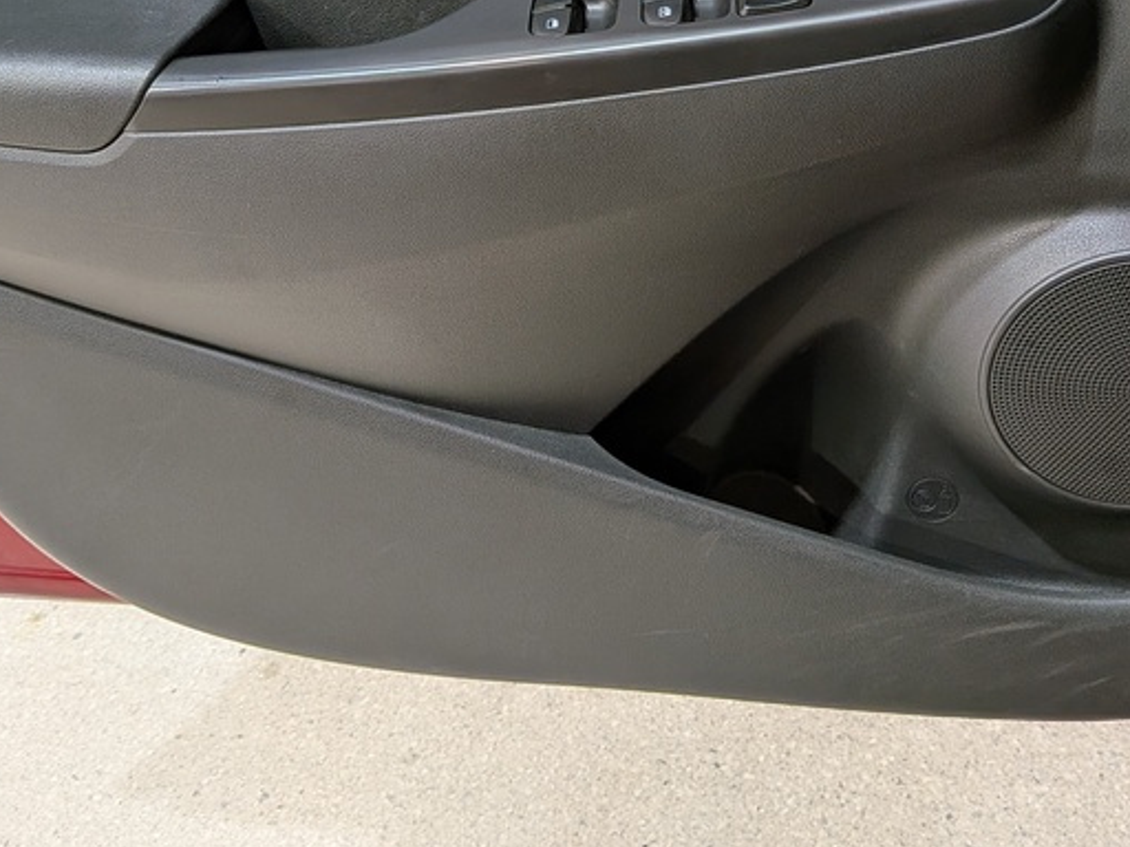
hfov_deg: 39.7
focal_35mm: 48
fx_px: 1567
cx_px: 567
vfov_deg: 28.6
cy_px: 29
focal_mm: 4.53
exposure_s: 1/100
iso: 120
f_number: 1.7
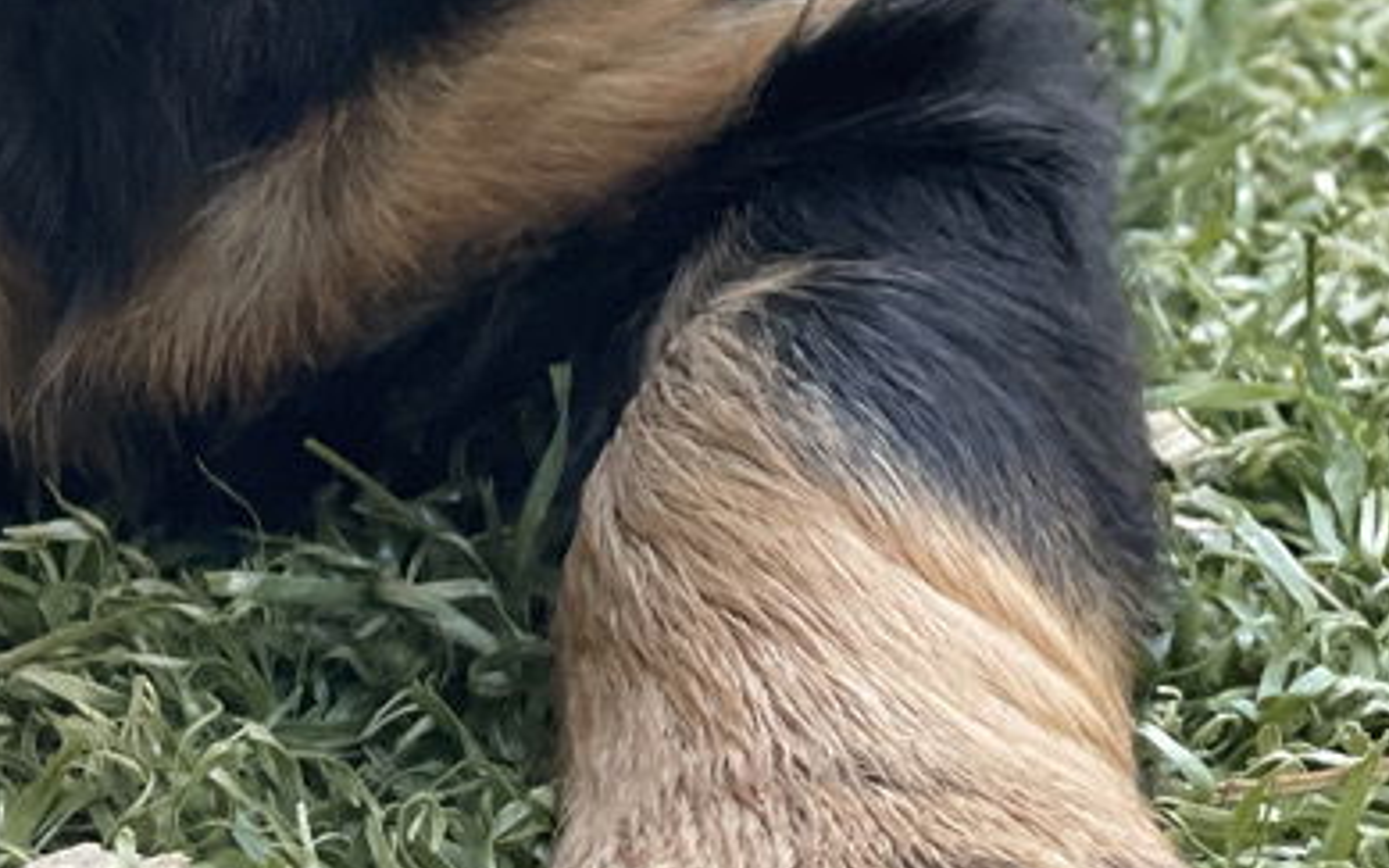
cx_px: 436
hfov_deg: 14.4
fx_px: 5488
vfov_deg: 8.8
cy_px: -475
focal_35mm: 145
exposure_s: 1/122
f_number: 2
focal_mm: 6
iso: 80
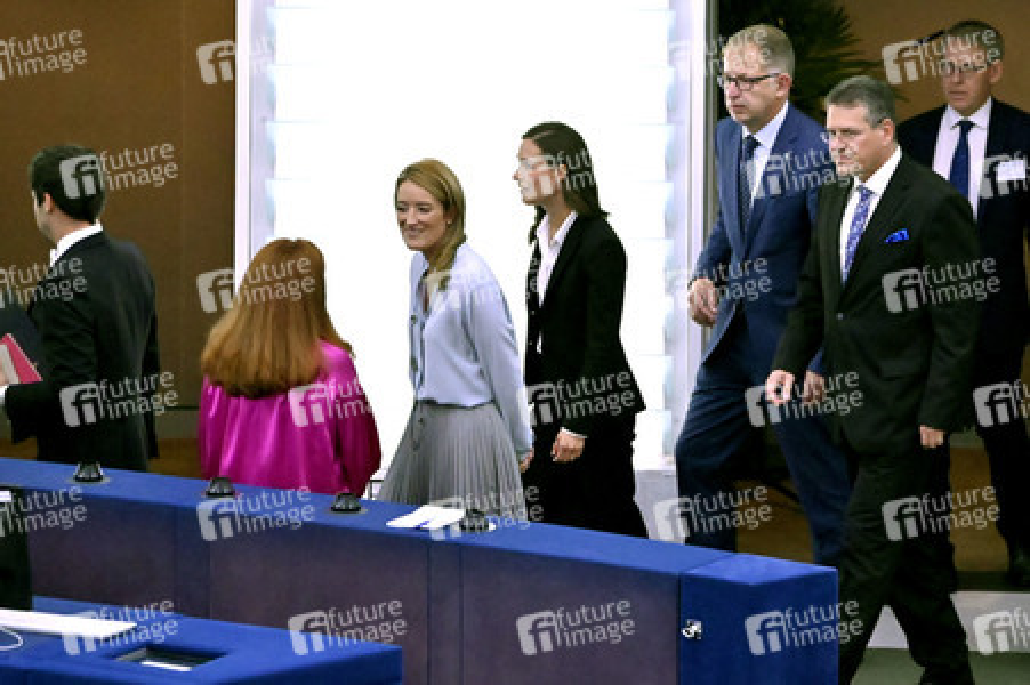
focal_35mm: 320
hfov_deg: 6.4
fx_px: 9149
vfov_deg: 4.3
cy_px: 342
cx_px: 515
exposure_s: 1/1000
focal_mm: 320
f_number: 5.6
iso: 10000
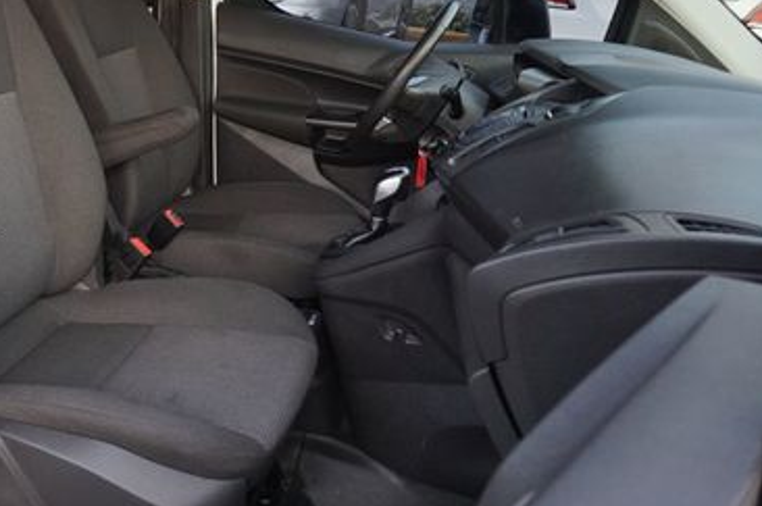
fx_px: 888
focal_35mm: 42
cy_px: 169
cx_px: 123
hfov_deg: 43.6
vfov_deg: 31.6
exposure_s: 1/60
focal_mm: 16
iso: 400
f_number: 4
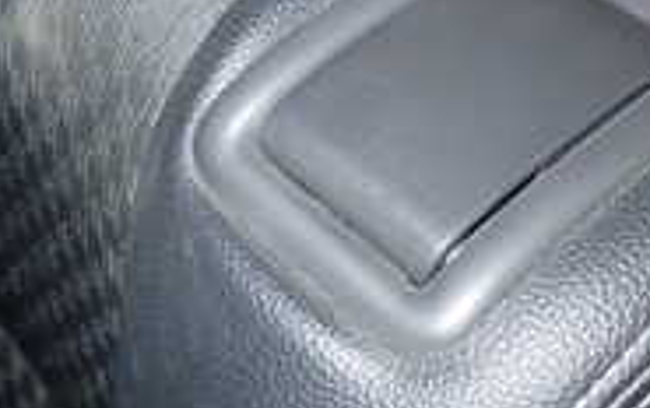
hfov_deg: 23.1
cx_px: 11
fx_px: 1525
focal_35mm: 86
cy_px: -151
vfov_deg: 14.5
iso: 800
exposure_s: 1/30
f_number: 5.6
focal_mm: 4.5
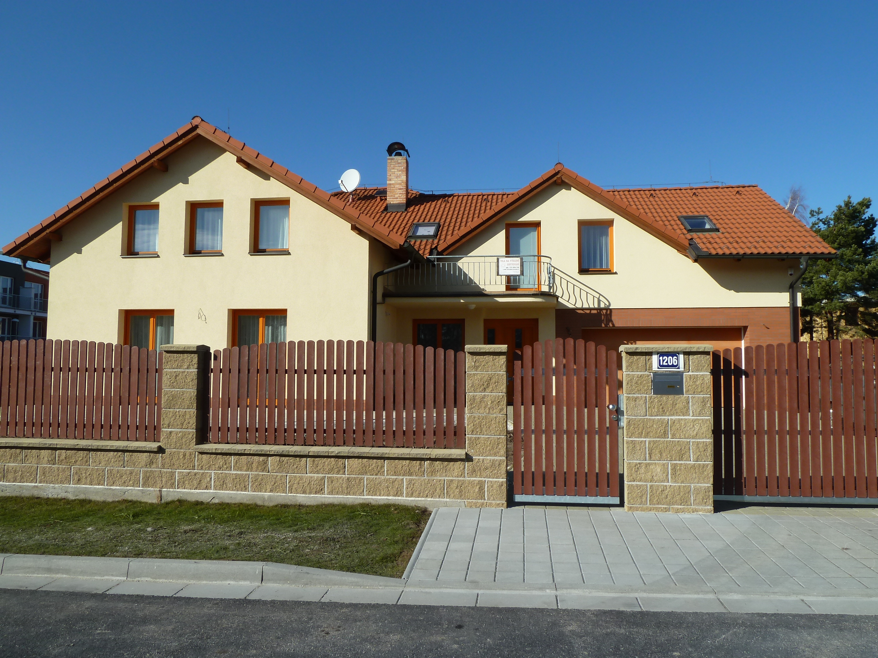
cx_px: 439
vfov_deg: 54.9
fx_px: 634
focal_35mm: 25
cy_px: 329
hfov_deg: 69.4
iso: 80
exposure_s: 1/400
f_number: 5
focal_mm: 4.1
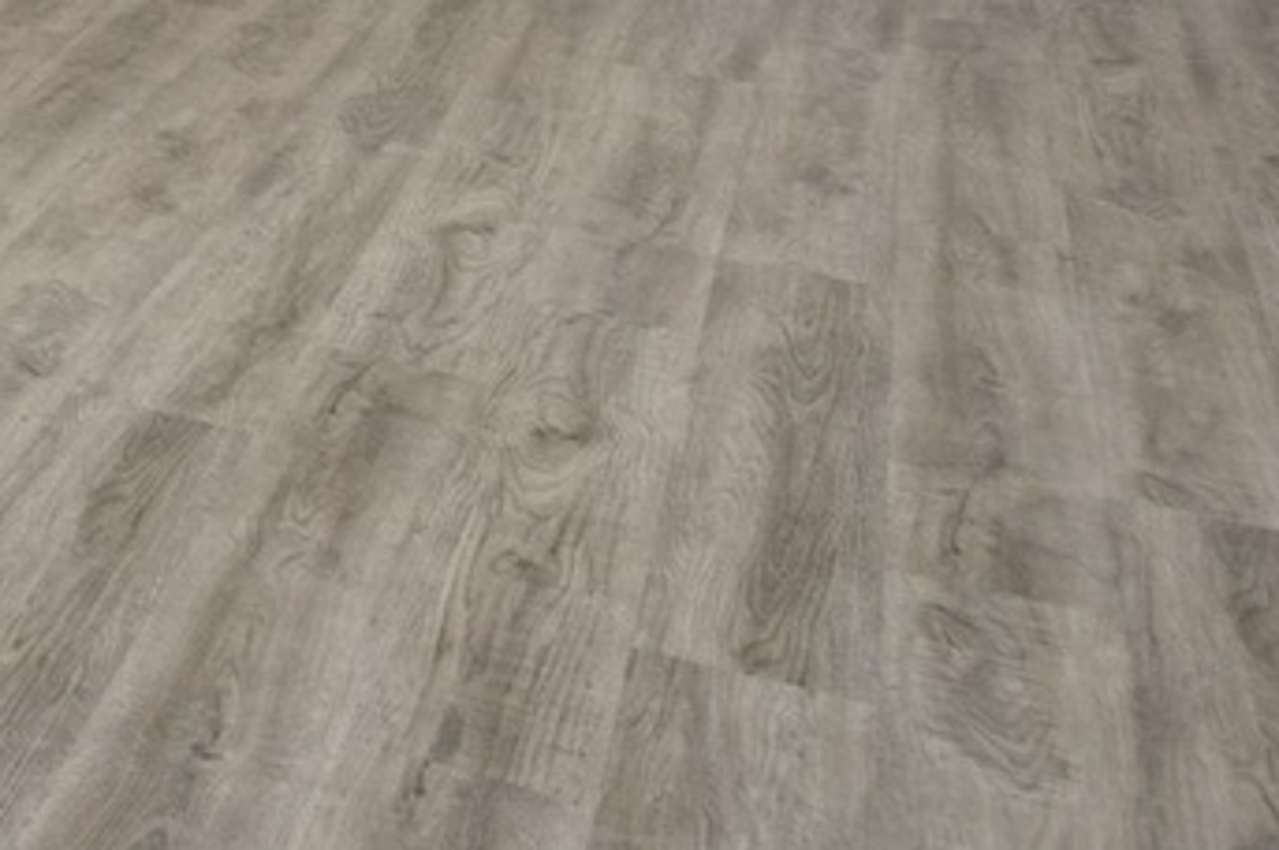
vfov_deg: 16.5
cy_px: -604
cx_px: -1091
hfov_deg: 19.8
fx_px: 2520
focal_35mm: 71
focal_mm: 10
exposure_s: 1/4
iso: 200
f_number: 11
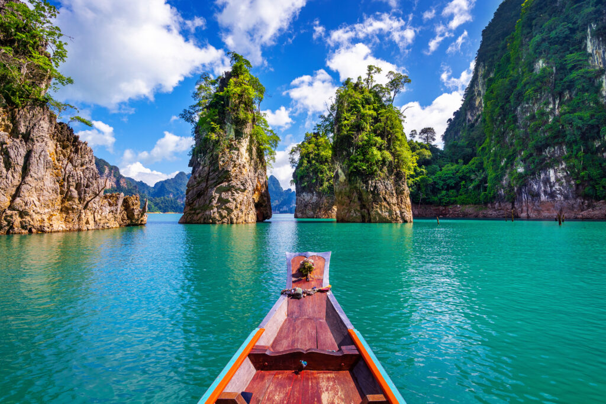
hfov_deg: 96.7
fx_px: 269
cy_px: 202
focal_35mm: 16
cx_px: 303
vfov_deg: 73.8
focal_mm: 16
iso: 200
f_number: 8
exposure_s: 1/640
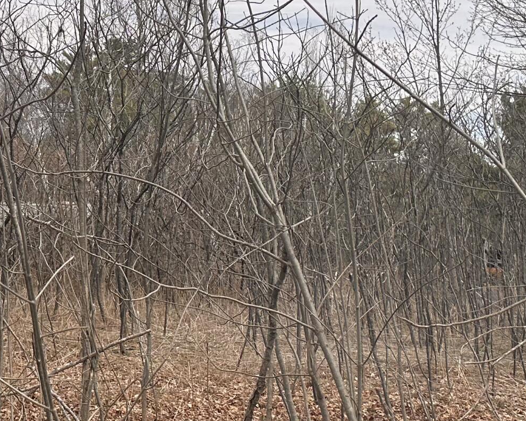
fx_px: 1105
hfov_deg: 26.0
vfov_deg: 21.5
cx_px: 62
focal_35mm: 71
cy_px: 175
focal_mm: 6.86
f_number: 1.78
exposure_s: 1/4184
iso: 80
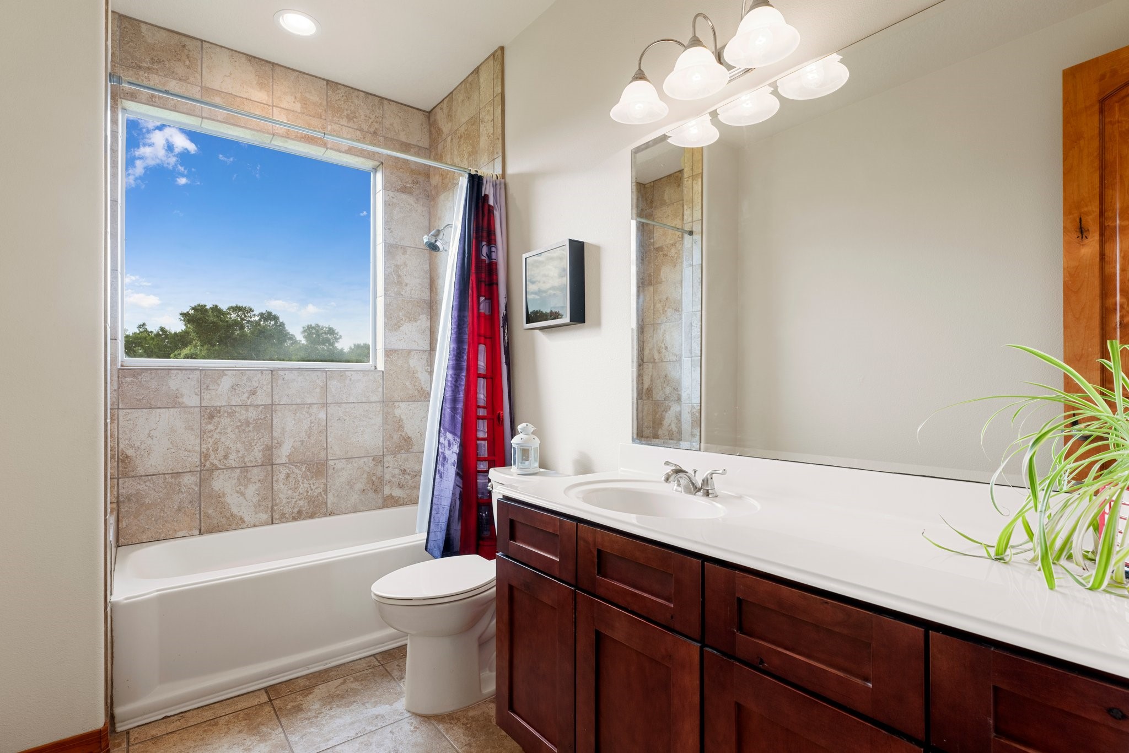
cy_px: 376
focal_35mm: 17
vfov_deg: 70.5
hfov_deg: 93.3
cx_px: 564
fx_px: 533
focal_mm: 17
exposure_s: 1/30
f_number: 7.1
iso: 320
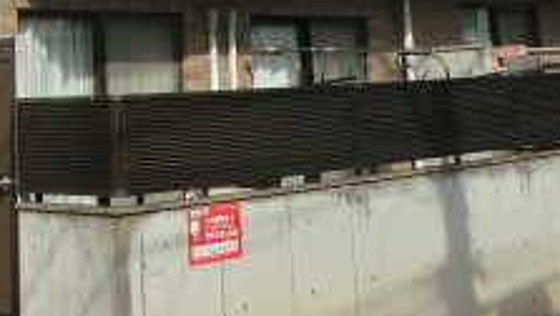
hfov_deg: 28.0
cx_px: 171
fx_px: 1115
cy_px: -248
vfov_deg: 14.3
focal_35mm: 75
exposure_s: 1/250
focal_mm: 4.3
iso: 80
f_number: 7.5
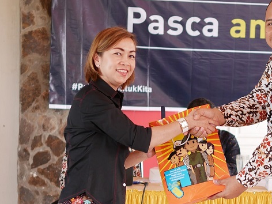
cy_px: 122
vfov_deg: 14.0
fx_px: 833
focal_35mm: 106
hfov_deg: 18.3
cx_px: 230
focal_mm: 25
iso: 200
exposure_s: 1/160
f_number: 1.8
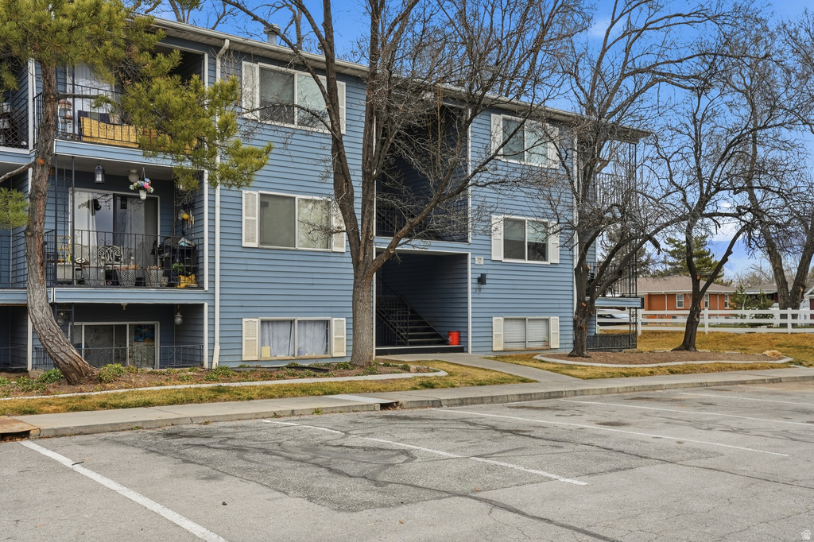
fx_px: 791
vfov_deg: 37.8
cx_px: 407
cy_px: 271
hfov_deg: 54.4
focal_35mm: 35
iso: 250
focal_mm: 35
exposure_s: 1/1600
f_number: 9
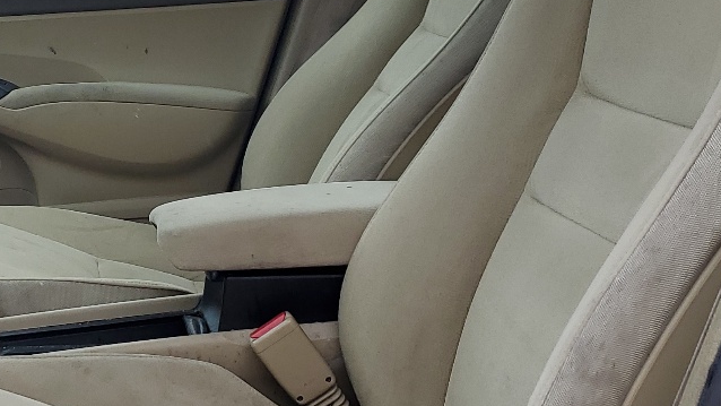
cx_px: 63
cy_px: 227
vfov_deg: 17.0
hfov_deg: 28.5
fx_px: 1357
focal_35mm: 71
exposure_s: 1/333
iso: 50
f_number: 1.5
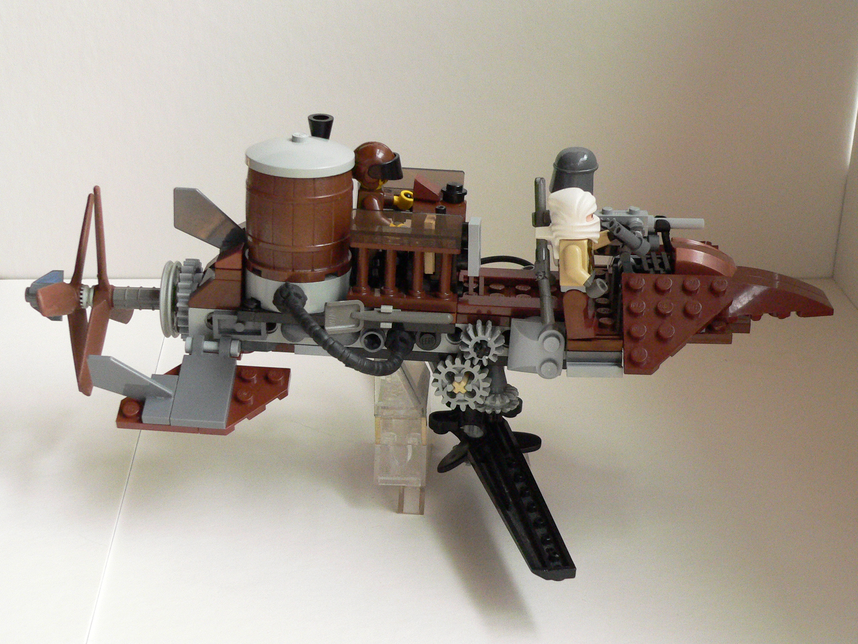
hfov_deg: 33.2
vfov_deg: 25.2
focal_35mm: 58
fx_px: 1438
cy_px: 322
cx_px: 429
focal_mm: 9.7
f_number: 4
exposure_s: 1/200
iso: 400
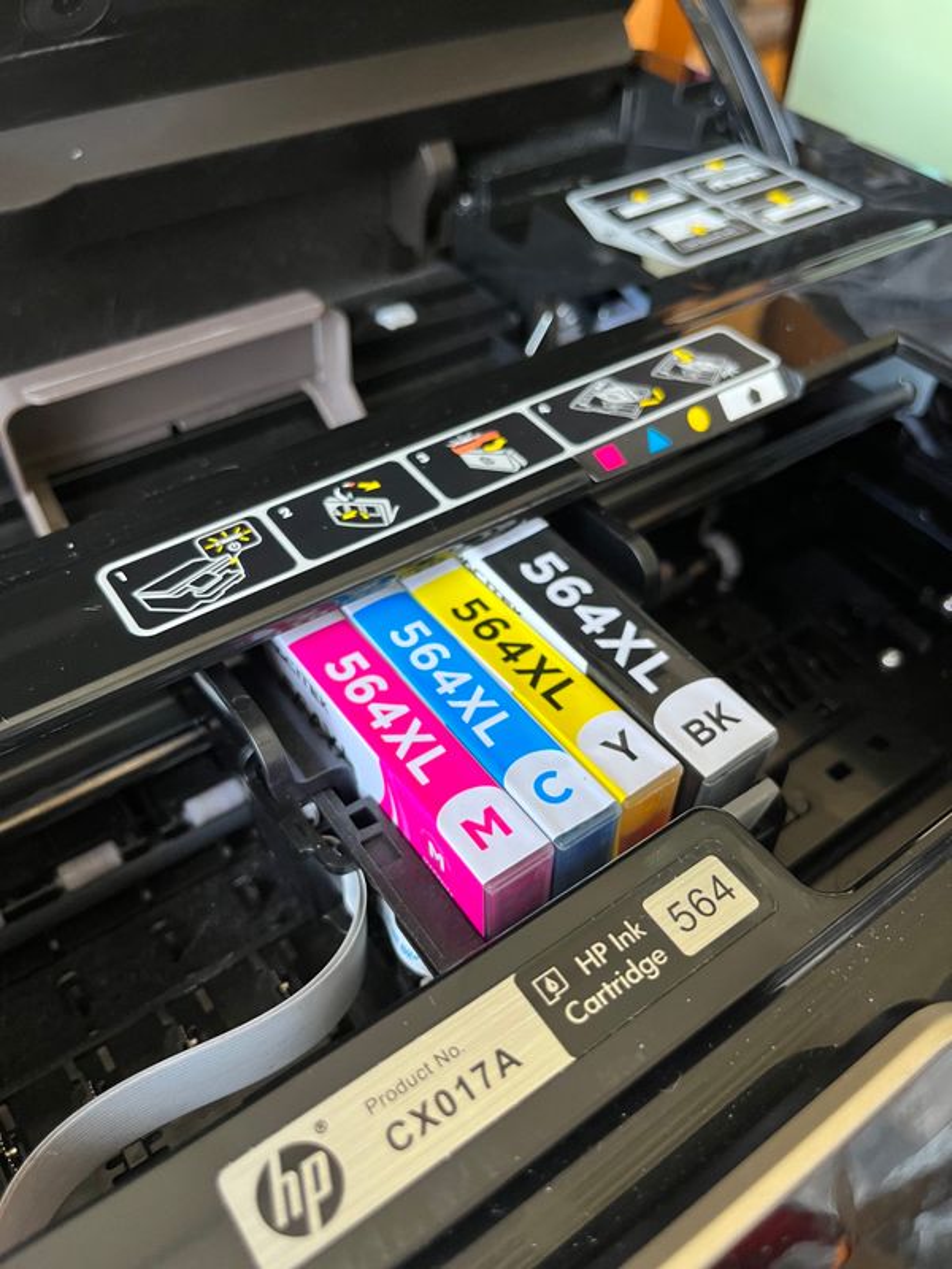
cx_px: 476
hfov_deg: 53.1
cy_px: 634
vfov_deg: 67.3
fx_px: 953
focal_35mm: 26
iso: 125
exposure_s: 1/70
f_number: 1.6
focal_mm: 5.1
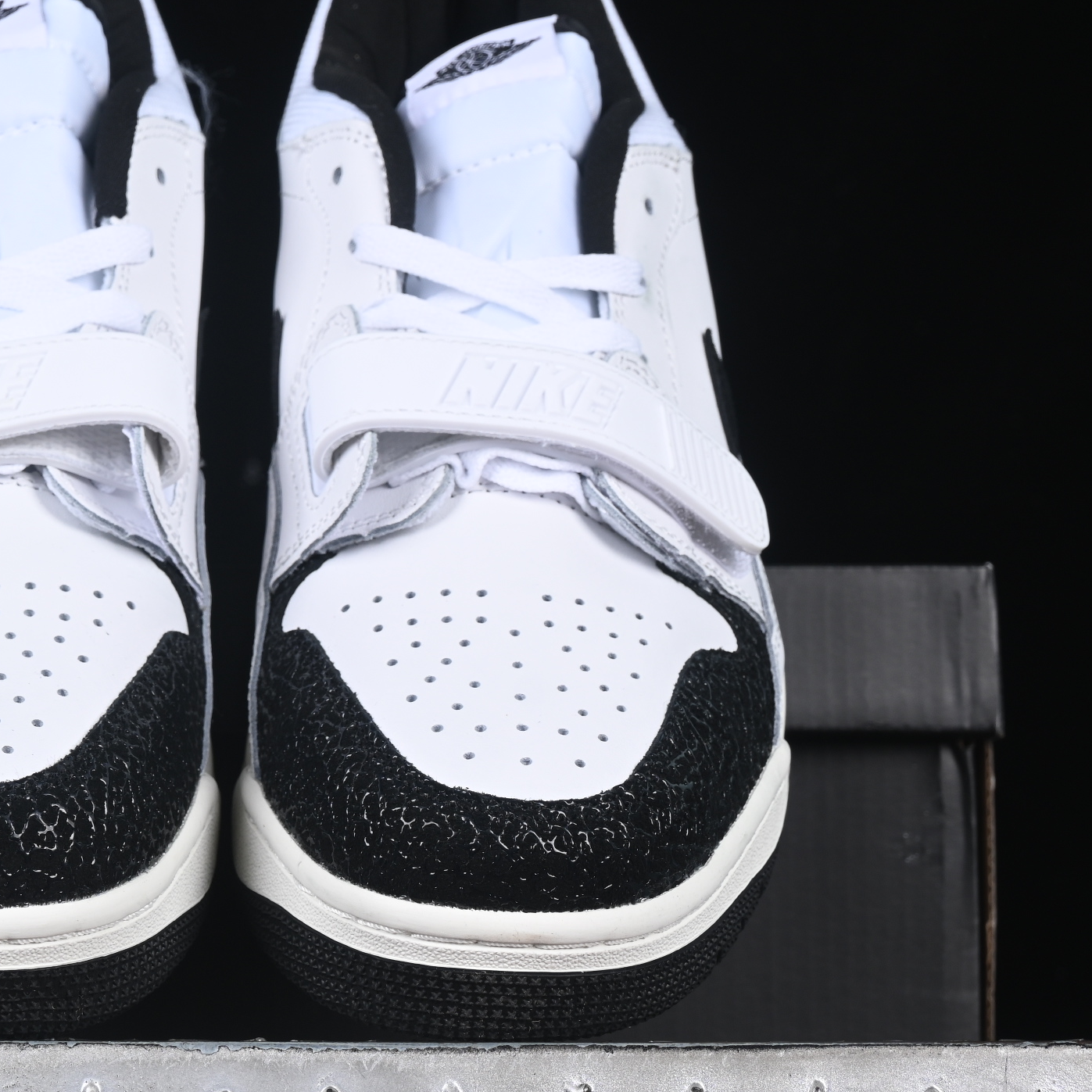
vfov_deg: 13.7
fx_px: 4533
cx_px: 226
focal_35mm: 127
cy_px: 586
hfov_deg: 13.7
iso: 160
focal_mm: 50
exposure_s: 1/60
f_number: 8
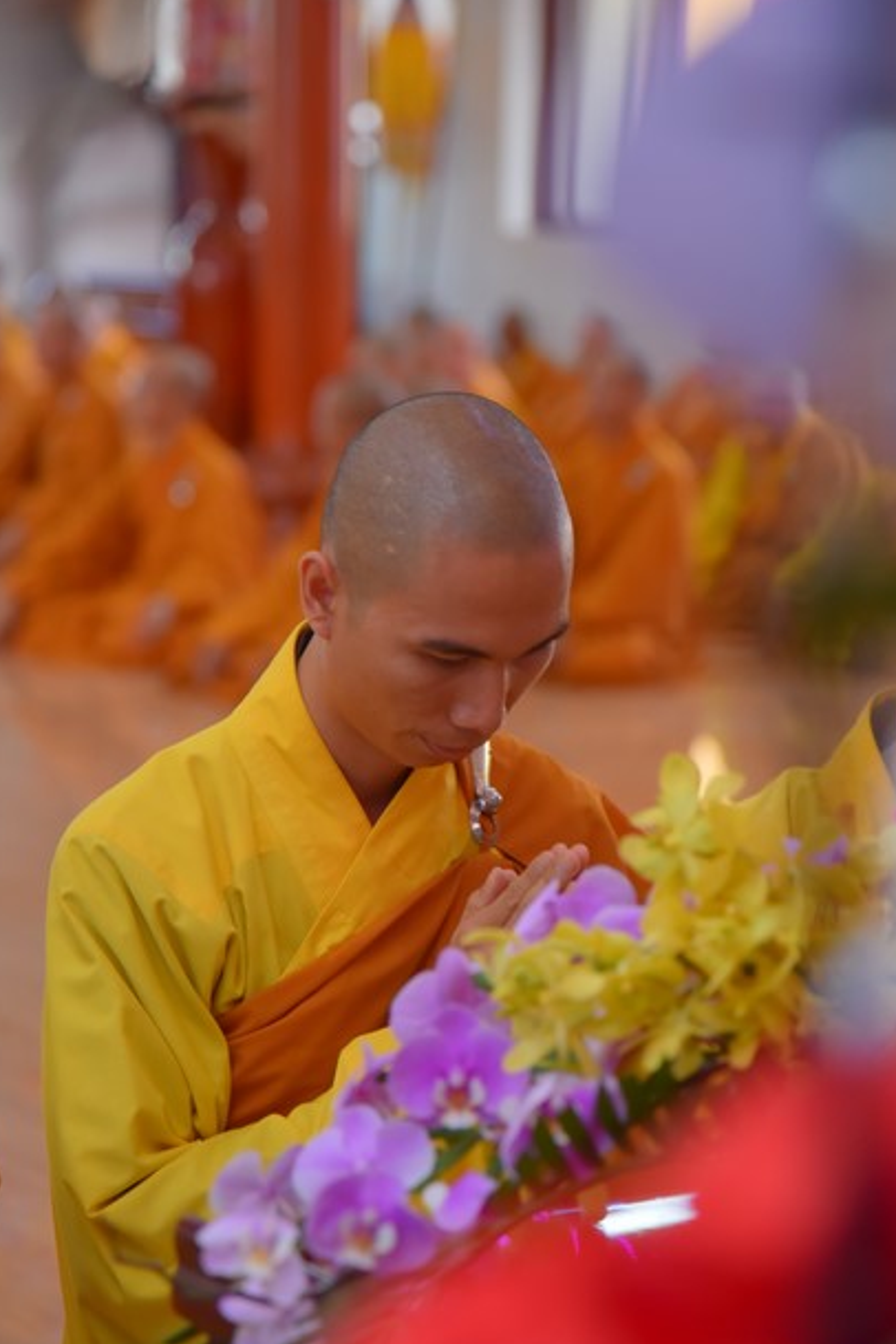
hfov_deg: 10.7
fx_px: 4778
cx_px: 427
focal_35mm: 128
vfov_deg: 16.0
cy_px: 669
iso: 1250
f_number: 4.5
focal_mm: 120
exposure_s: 1/160
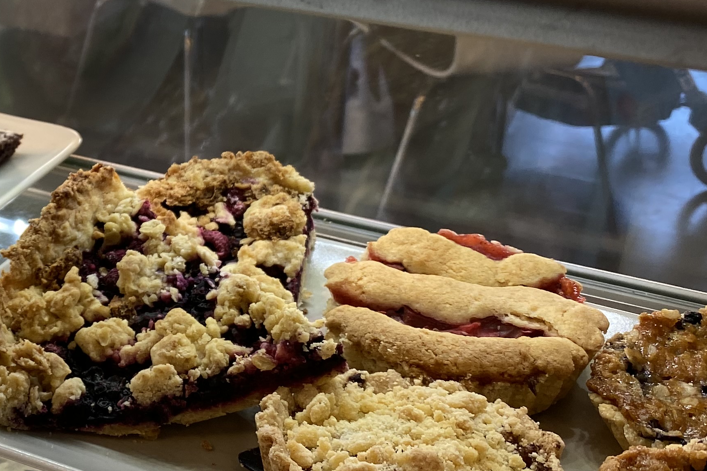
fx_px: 1237
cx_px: 40
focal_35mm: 63
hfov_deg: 30.2
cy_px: 78
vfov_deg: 21.2
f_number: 1.8
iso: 50
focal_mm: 4.25
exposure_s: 1/100
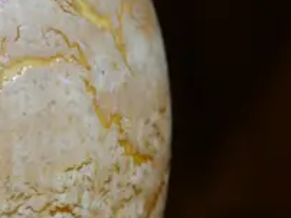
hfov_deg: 9.9
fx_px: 1621
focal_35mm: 193
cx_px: -162
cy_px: 111
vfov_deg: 7.7
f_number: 4.1
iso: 500
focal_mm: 19
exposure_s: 1/60
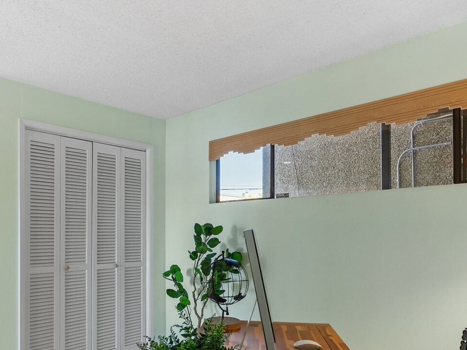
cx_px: 171
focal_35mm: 27
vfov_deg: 50.4
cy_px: 234
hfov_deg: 64.2
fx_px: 364
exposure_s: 1/2
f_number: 8
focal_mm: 16
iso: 200
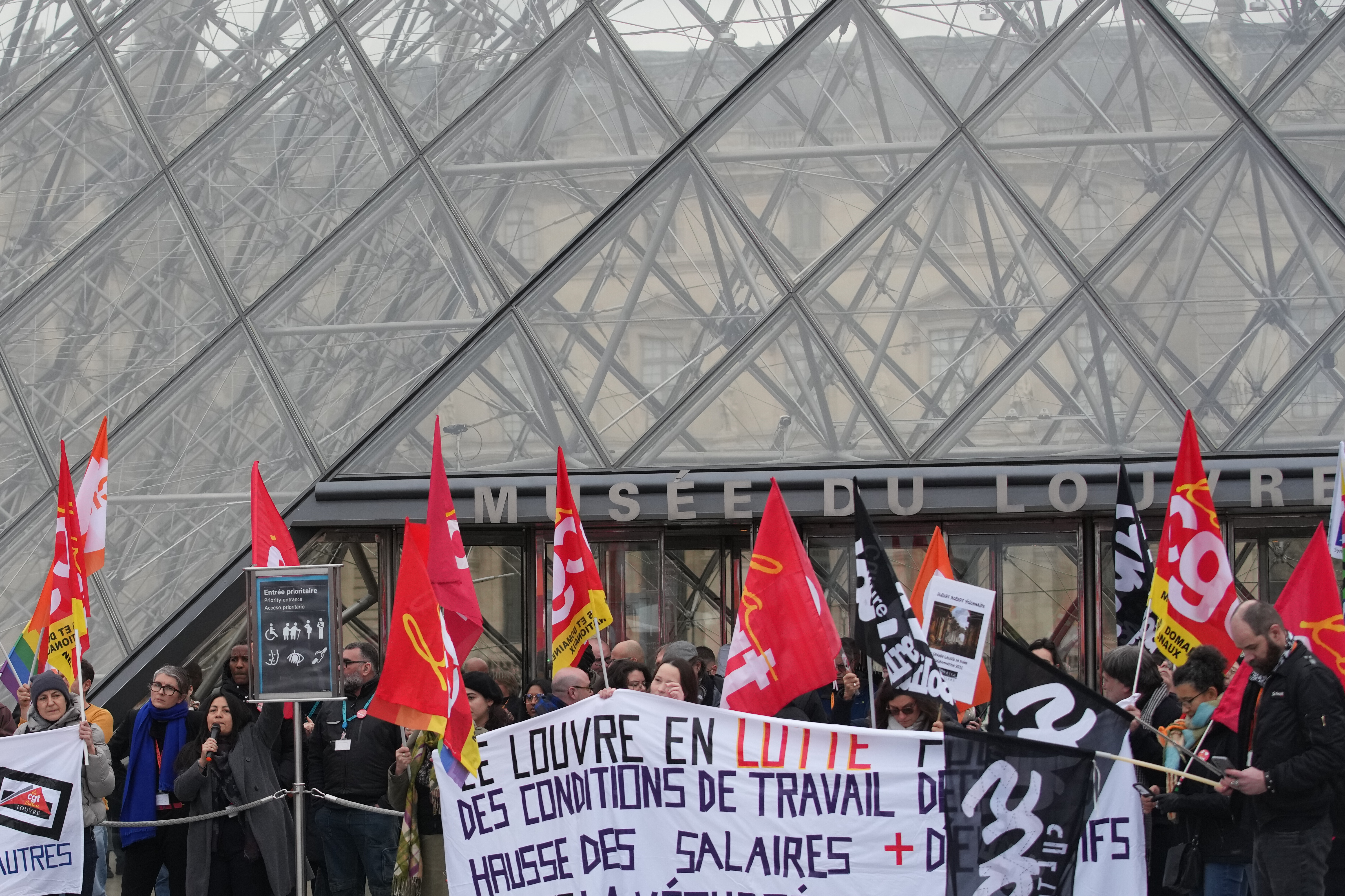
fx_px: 3773
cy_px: 509
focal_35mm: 101
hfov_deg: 20.1
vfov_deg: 13.5
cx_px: 405
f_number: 4
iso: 1000
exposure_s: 1/1600
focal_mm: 70
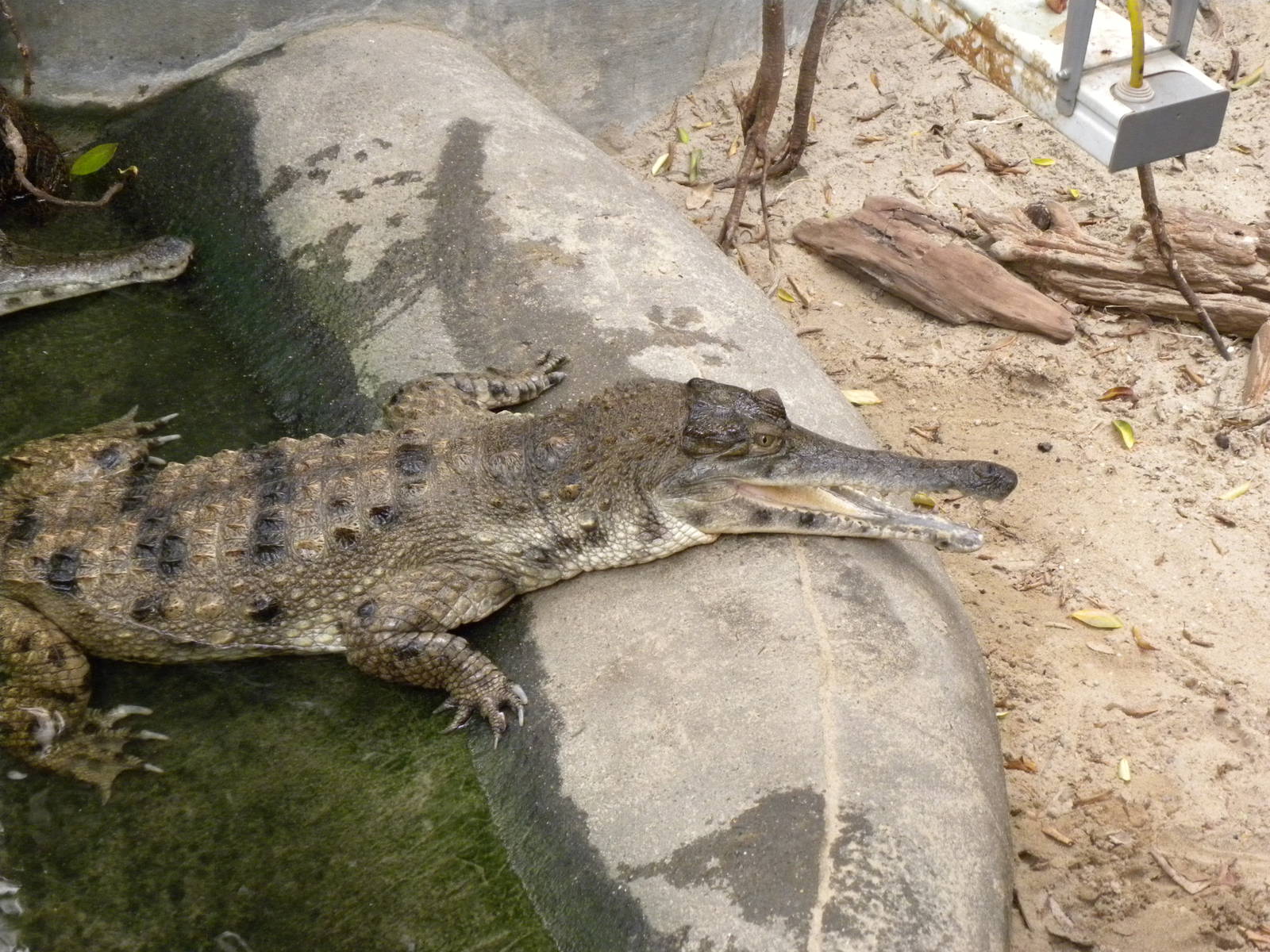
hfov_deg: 23.0
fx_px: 3119
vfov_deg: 17.4
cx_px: 635
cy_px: 476
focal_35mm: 85
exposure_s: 1/35.1
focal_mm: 15.1
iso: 400
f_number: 4
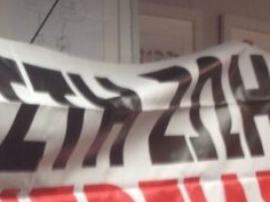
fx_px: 1186
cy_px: 123
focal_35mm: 152
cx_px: -48
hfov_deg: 12.7
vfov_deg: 9.8
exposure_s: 1/24
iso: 50
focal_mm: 4.28
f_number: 2.4
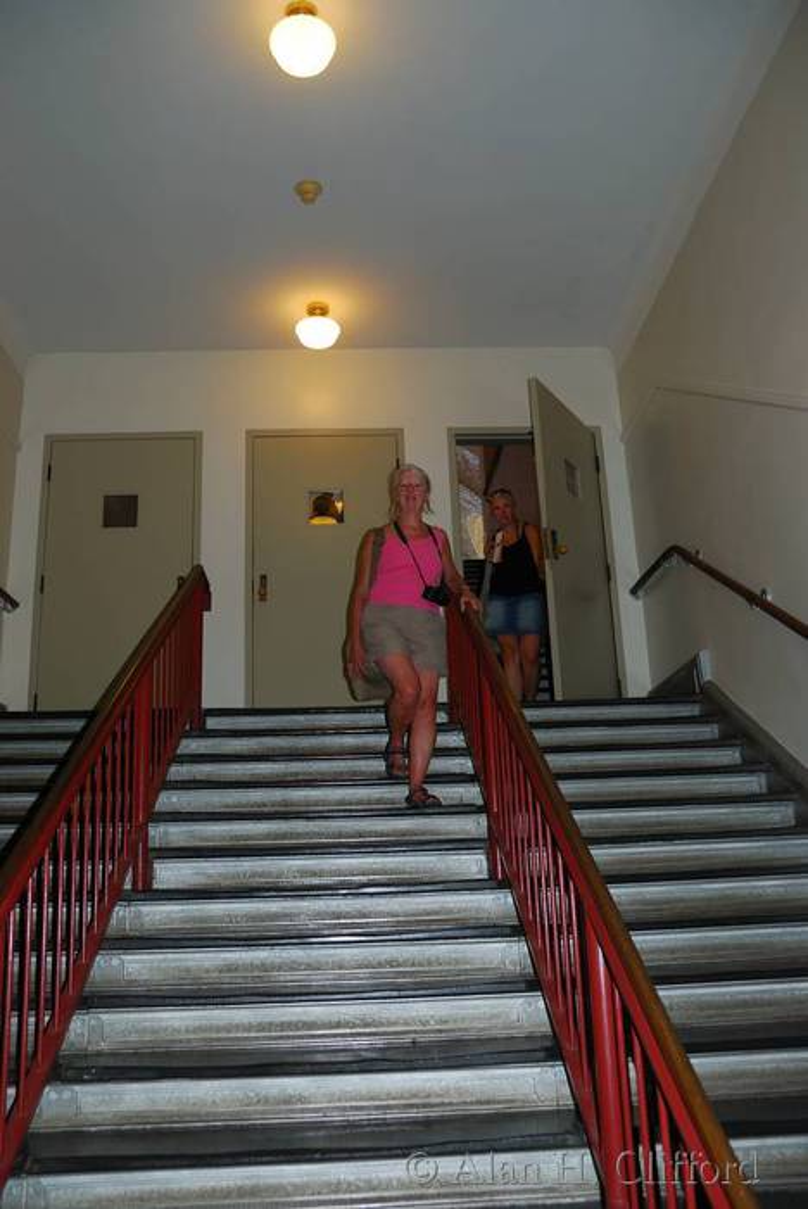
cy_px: 604
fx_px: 1008
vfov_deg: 61.9
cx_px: 404
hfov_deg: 43.7
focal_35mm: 30
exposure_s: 1/60
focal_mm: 20
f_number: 3.8
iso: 100
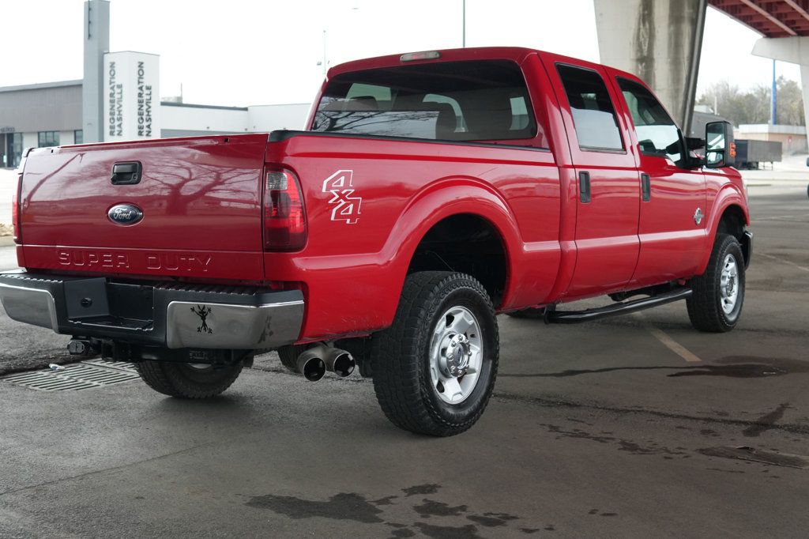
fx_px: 1011
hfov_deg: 43.6
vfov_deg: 29.8
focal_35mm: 45
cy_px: 270
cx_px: 404
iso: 500
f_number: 4
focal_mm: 30
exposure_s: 1/60
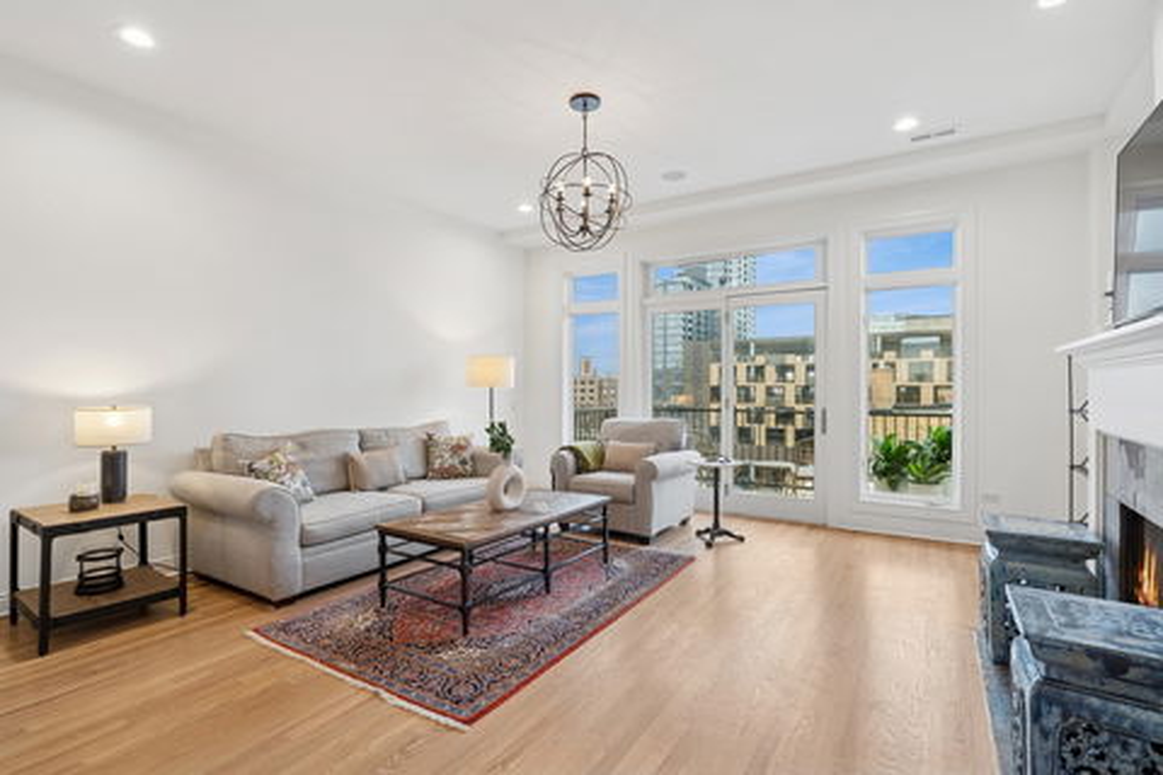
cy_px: 388
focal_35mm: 17
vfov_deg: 70.4
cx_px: 582
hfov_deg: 93.3
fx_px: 549
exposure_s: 1/25
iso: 320
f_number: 8
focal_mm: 17
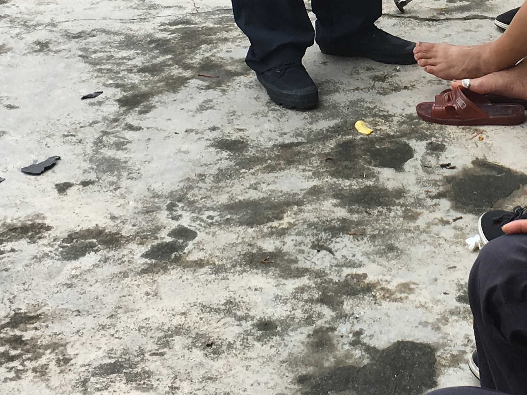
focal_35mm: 95
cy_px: -22
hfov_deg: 20.4
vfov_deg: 15.2
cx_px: 430
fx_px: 1446
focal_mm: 4.15
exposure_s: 1/287
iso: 25
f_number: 2.2
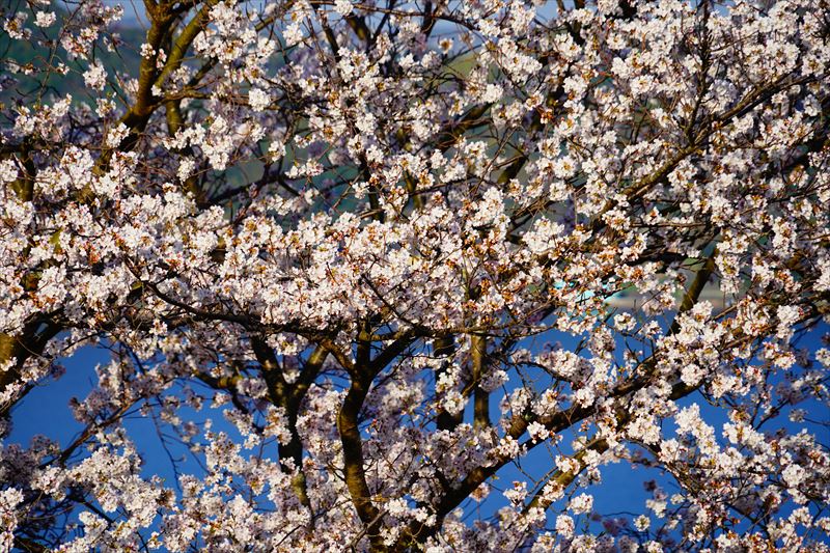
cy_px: 276
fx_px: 5532
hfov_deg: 8.6
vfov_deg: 5.7
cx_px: 415
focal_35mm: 240
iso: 125
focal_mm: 240
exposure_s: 1/350
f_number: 8
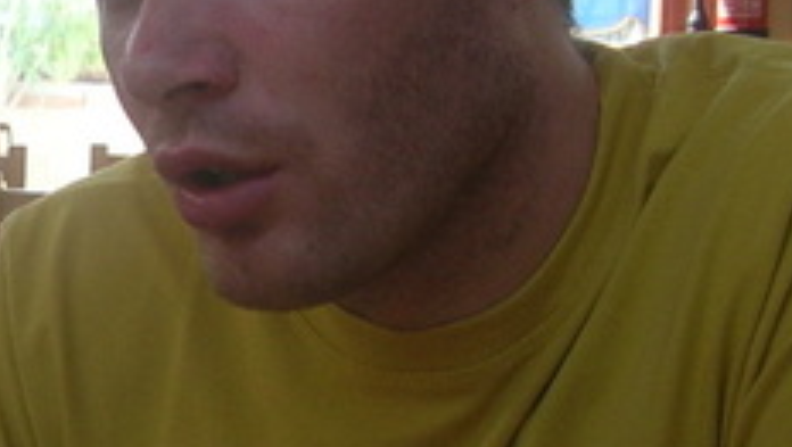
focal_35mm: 135
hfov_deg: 15.3
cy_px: 432
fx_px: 2838
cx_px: -174
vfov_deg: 9.0
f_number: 2.7
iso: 50
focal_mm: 6
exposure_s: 1/45
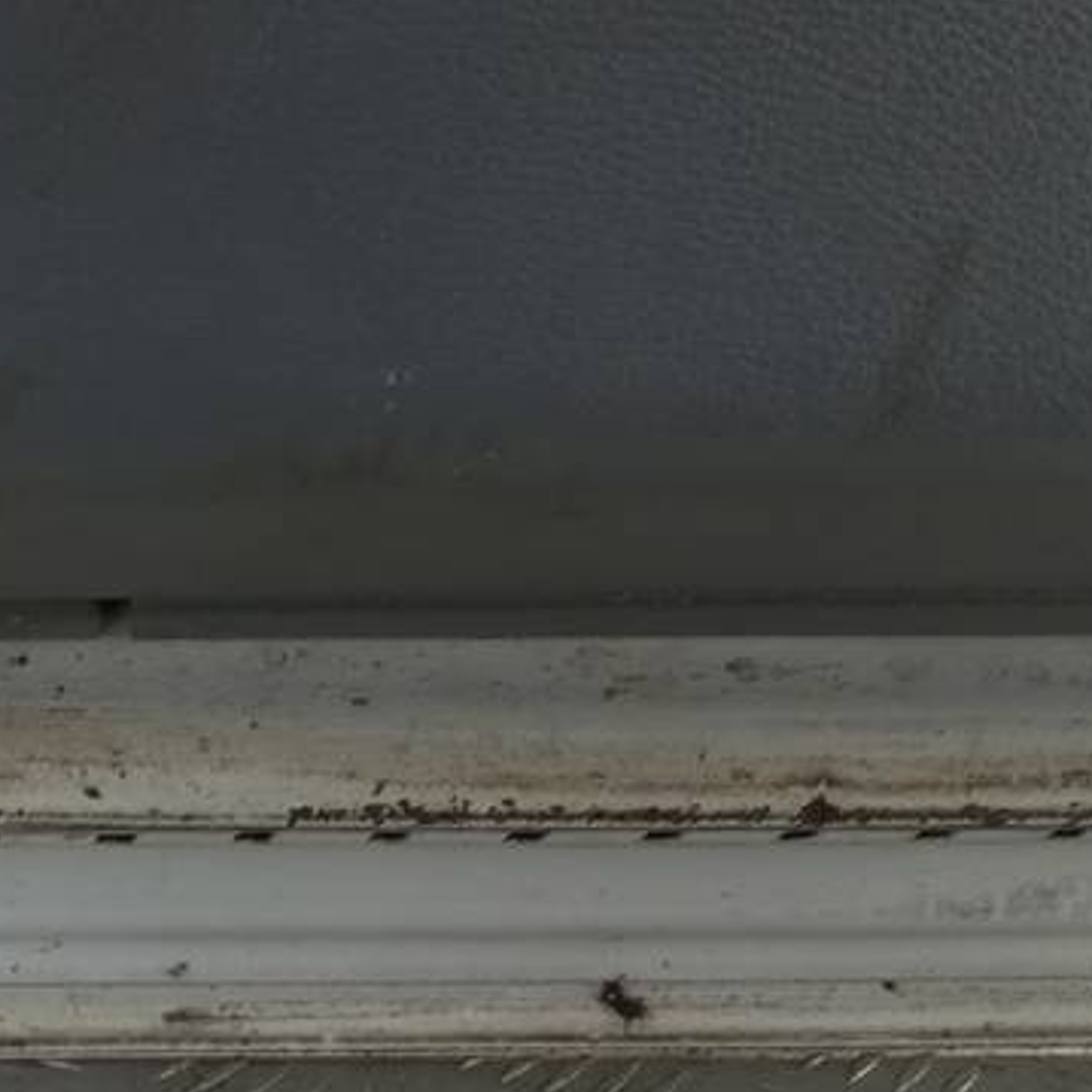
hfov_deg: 25.5
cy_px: 487
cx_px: -82
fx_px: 2248
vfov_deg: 27.3
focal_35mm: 63
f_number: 1.8
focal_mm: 4.6
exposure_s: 1/50
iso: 80
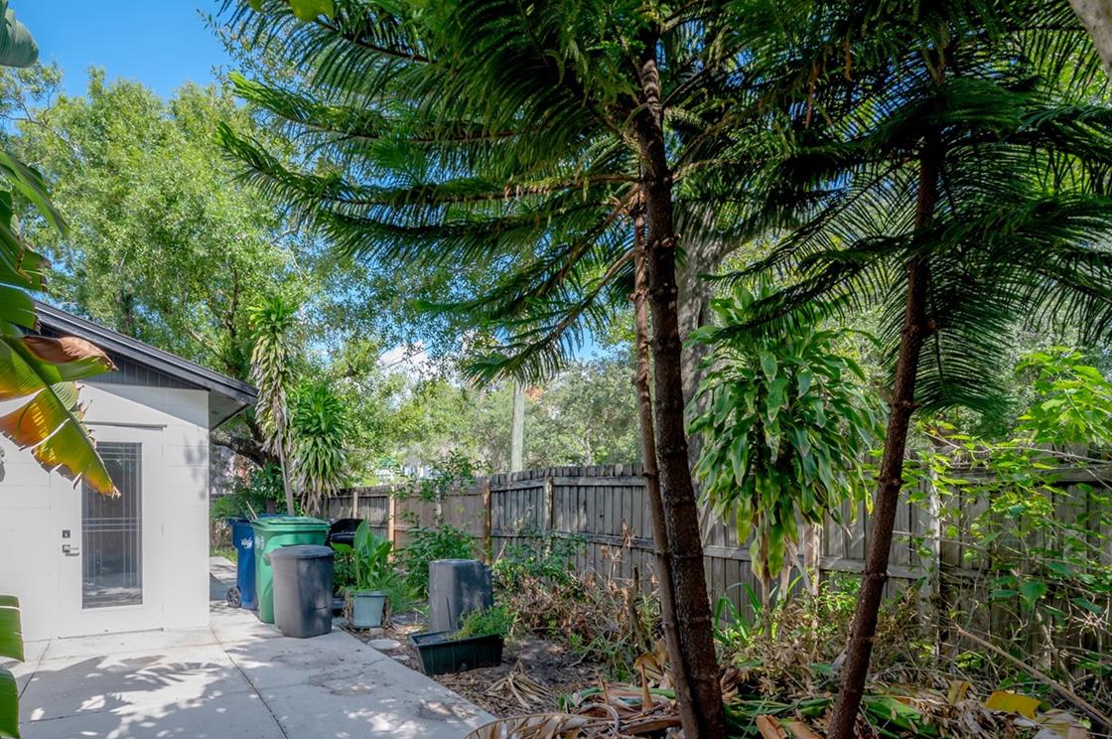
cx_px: 405
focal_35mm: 20
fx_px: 617
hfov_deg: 82.2
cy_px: 512
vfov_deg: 59.9
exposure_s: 1/160
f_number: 10
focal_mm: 14
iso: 320
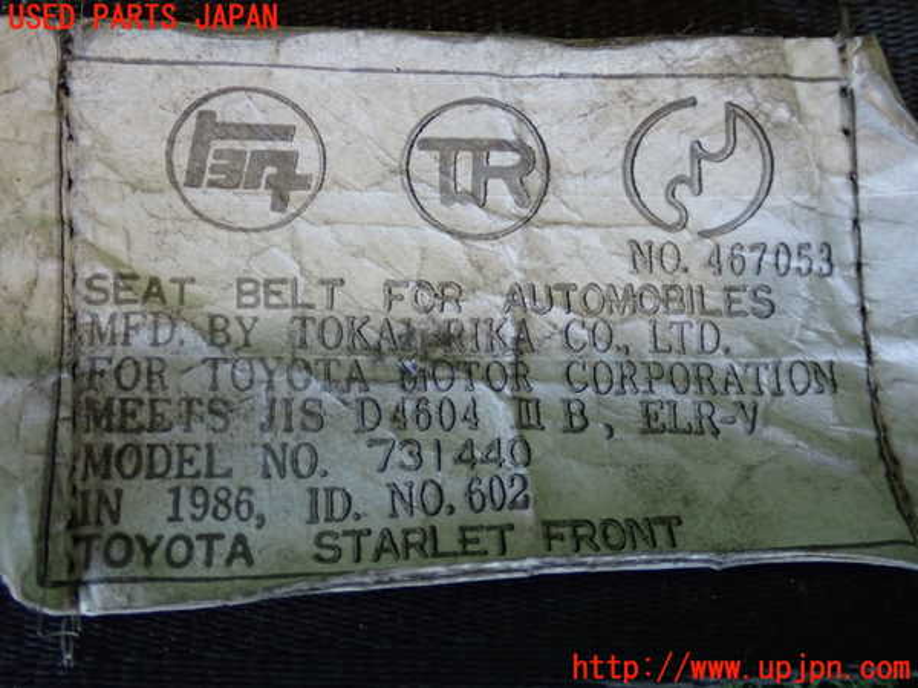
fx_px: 1432
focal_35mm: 54
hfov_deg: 35.5
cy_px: 344
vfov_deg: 27.0
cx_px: 459
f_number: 3.3
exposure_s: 1/50
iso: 500
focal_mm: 9.65
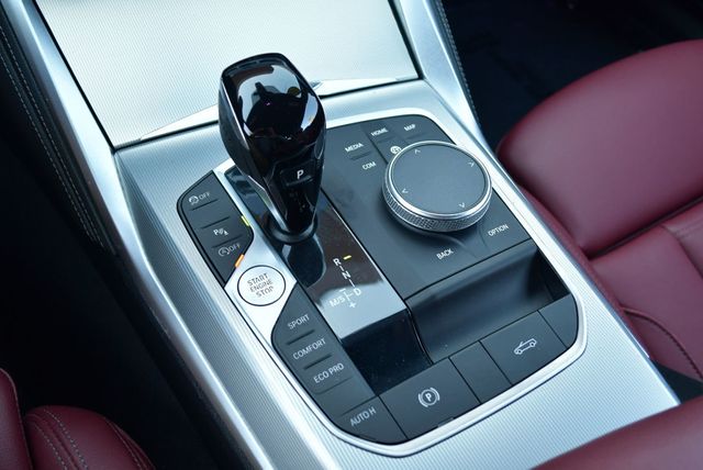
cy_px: 235
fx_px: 704
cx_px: 352
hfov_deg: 53.1
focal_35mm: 36
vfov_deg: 36.9
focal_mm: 18
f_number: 3.5
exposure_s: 1/200
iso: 800
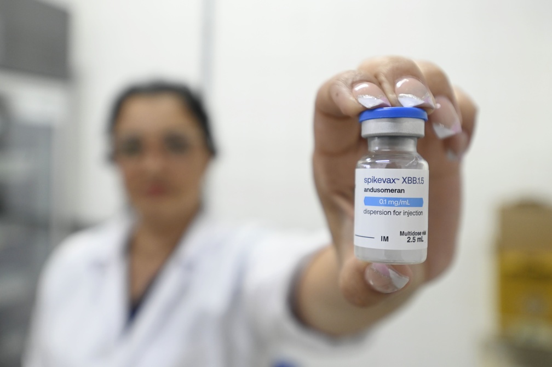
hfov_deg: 54.5
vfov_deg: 37.8
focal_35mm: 35
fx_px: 536
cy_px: 184
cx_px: 276
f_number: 5
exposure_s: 1/125
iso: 2500
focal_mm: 35
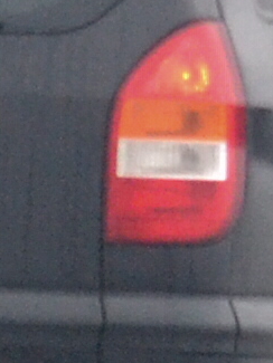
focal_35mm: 2045
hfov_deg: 0.7
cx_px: 47
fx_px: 21490
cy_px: 109
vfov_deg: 1.0
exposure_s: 1/500
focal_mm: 240
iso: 1600
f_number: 5.3
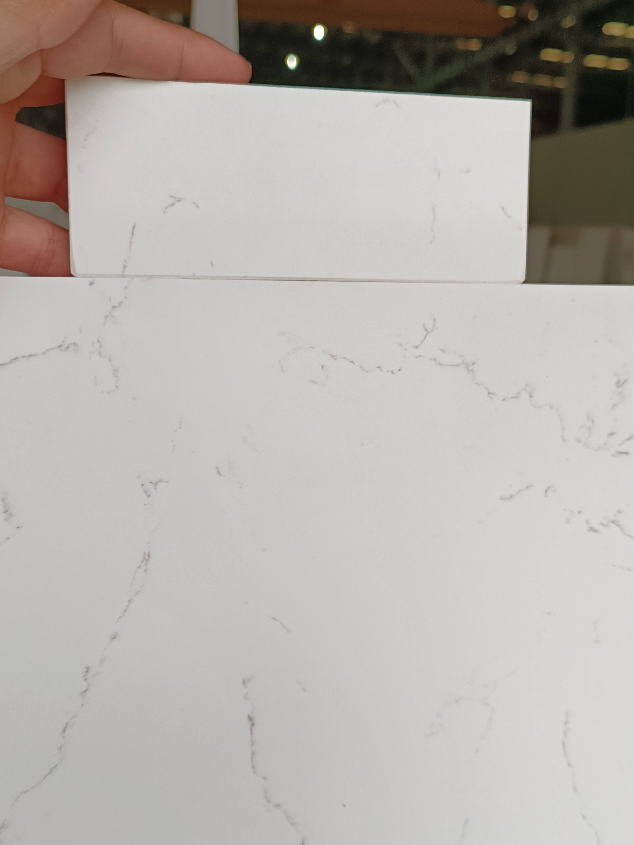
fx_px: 830
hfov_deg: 41.8
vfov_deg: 54.0
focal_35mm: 34
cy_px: 422
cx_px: 317
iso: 159
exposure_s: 1/50
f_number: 1.9
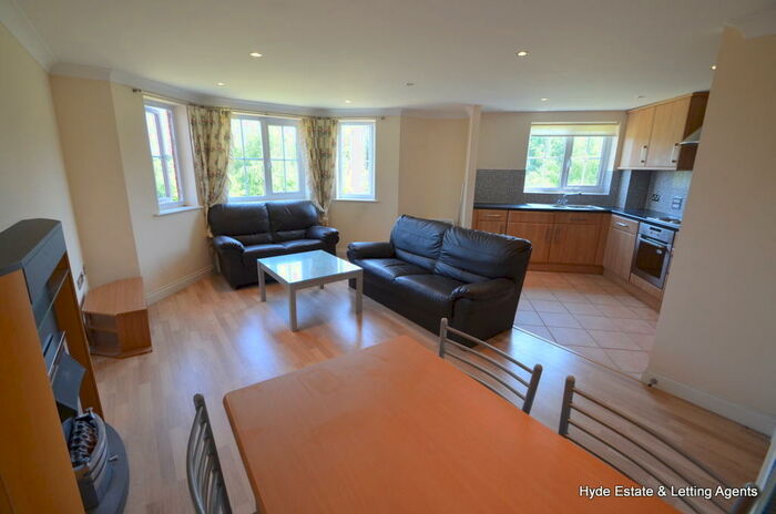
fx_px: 323
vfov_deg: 77.1
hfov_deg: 100.5
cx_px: 388
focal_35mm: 15
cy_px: 257
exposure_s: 1/100
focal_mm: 10
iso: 400
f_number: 5
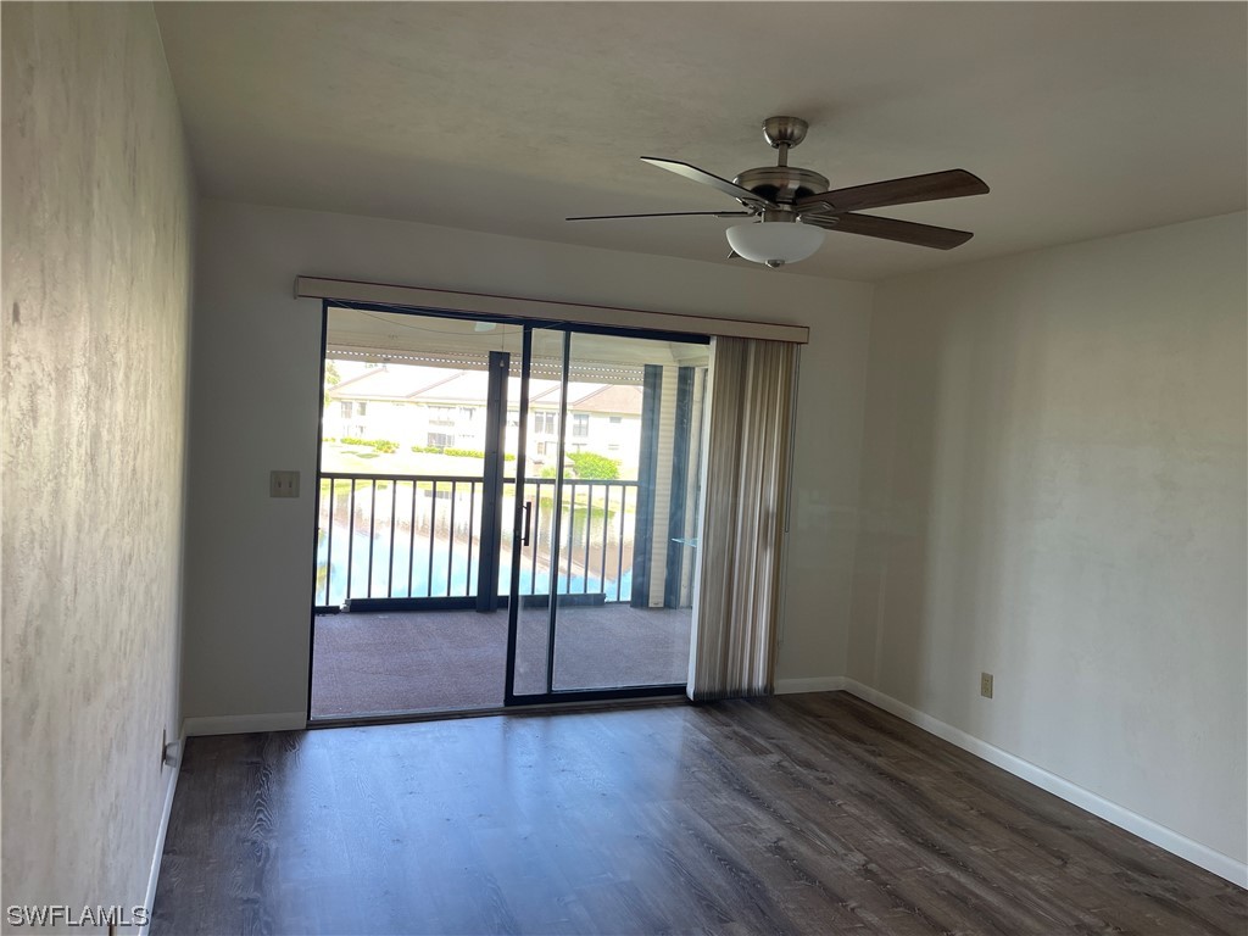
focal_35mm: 26
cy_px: 468
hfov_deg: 67.3
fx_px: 937
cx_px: 624
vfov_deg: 53.1
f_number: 1.6
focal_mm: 5.1
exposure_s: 1/120
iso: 50
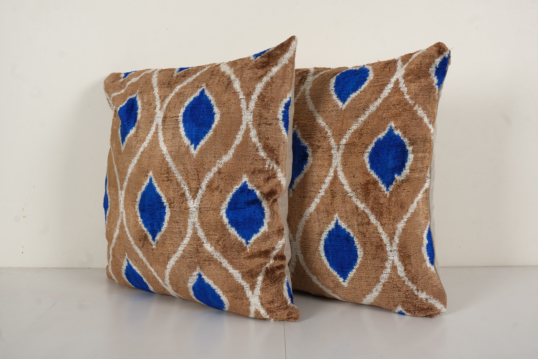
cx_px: 269
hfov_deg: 45.4
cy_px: 180
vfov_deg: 31.2
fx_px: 643
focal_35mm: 43
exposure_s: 1/160
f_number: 13
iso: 80
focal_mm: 28.9
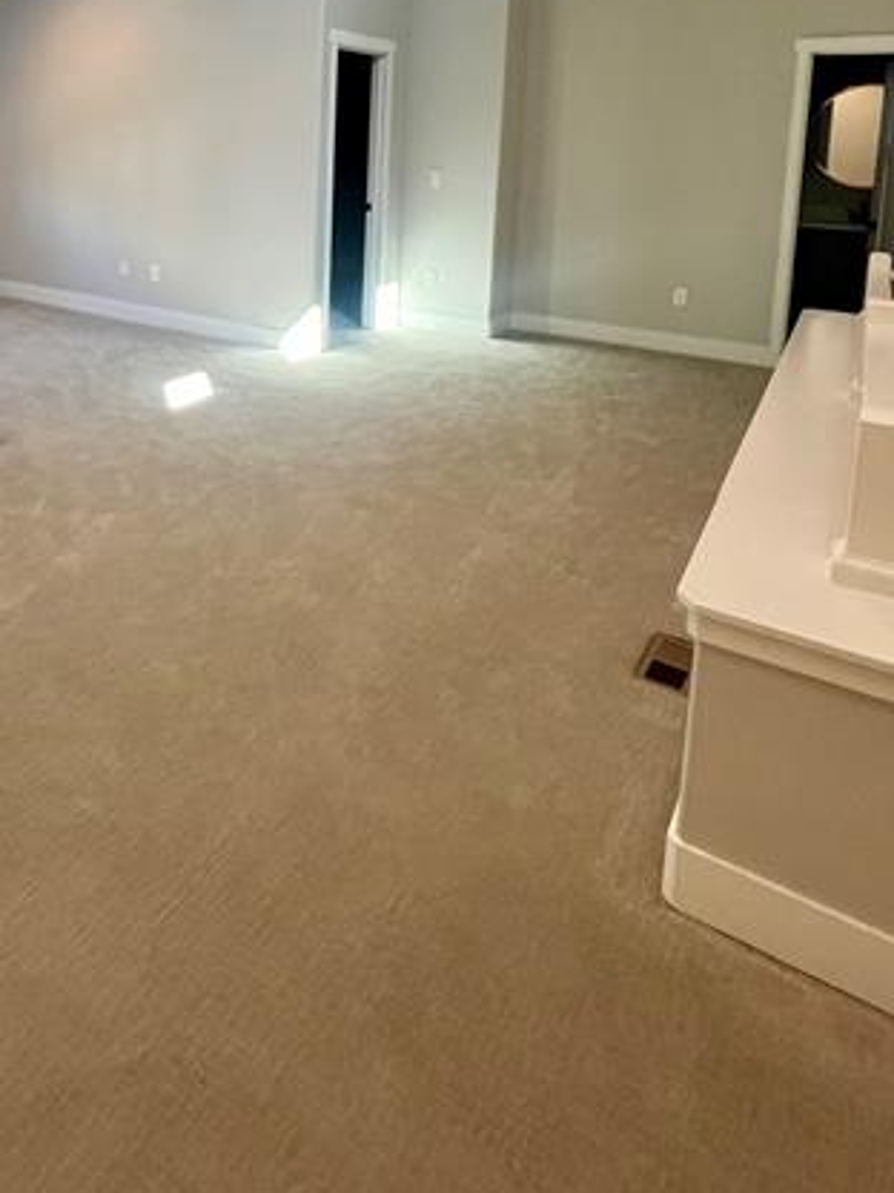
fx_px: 826
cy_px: 235
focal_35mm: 24
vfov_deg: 65.1
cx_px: 206
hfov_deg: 53.8
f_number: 1.8
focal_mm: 1.57
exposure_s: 1/120
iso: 200
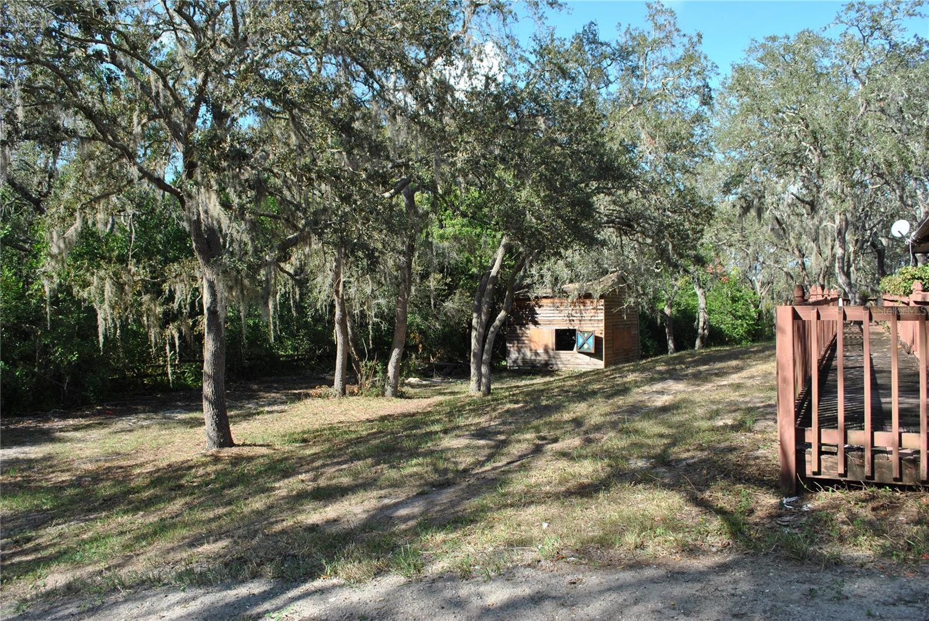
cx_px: 464
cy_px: 310
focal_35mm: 27
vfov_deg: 48.0
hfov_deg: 67.3
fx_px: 697
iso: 100
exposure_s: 1/160
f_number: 6.3
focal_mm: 18
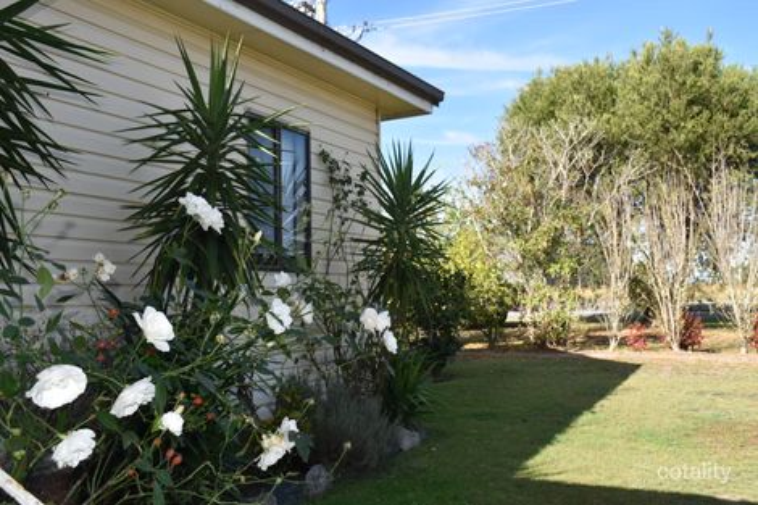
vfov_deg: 34.2
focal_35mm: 39
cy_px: 252
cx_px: 379
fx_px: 821
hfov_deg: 49.6
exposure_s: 1/200
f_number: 7.1
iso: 100
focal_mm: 26
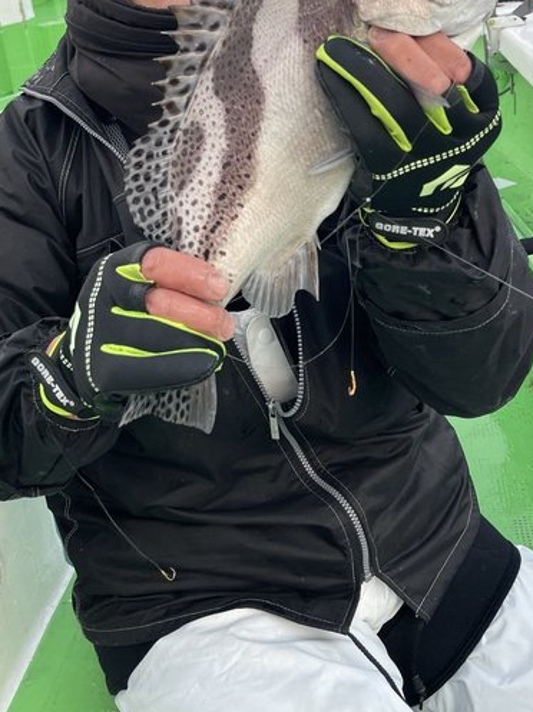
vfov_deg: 42.3
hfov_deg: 33.6
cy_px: 165
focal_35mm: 43
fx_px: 884
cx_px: 274
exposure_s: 1/224
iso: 32
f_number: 1.6
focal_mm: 5.1
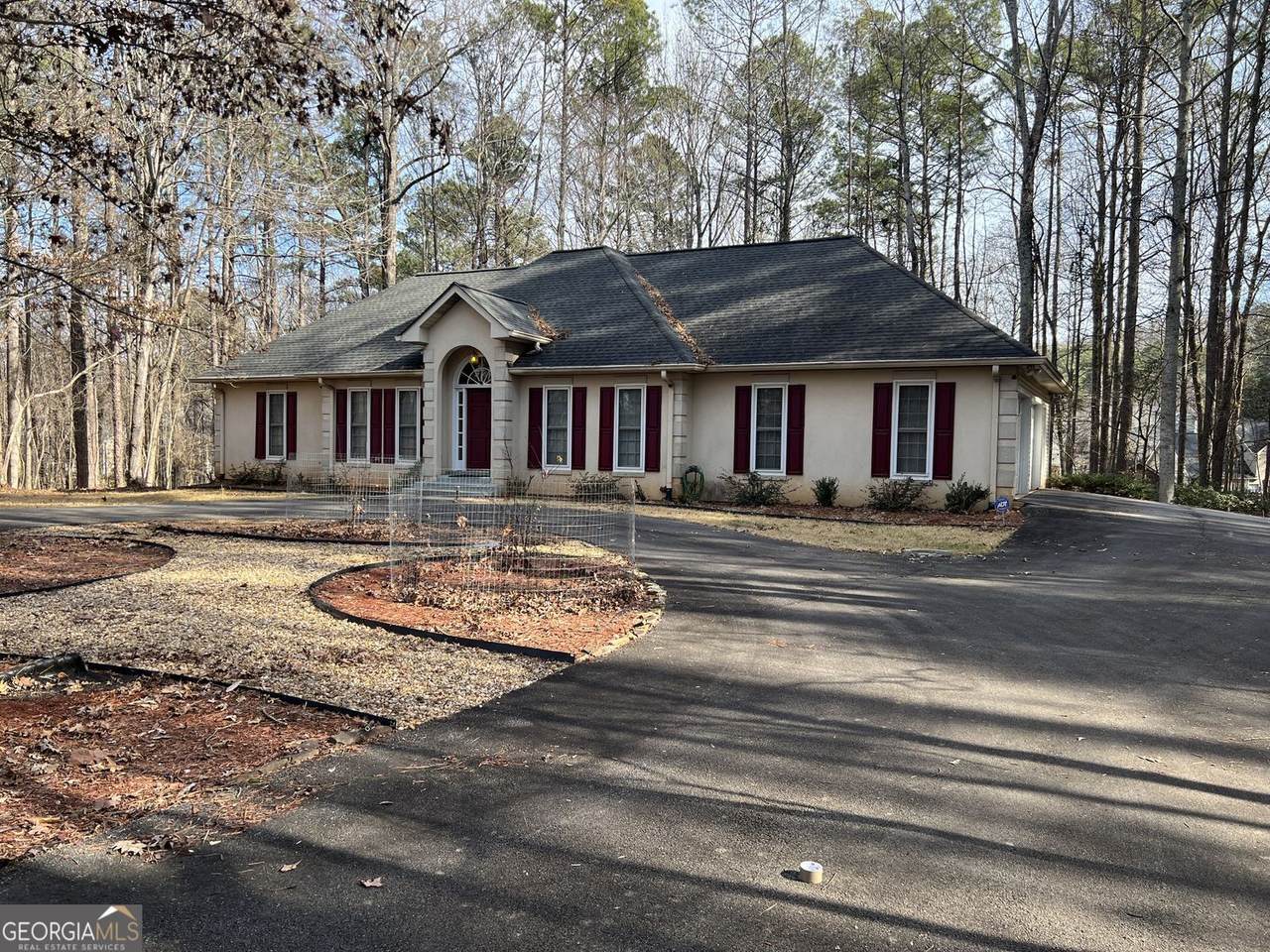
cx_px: 635
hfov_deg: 67.3
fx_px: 954
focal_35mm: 26
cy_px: 476
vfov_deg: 53.1
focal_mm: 5.7
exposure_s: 1/803
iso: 50
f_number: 1.5
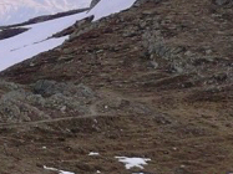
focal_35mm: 1024
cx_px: -36
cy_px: 92
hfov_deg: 1.9
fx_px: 6888
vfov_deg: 1.5
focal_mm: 39
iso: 64
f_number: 5.6
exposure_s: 1/500
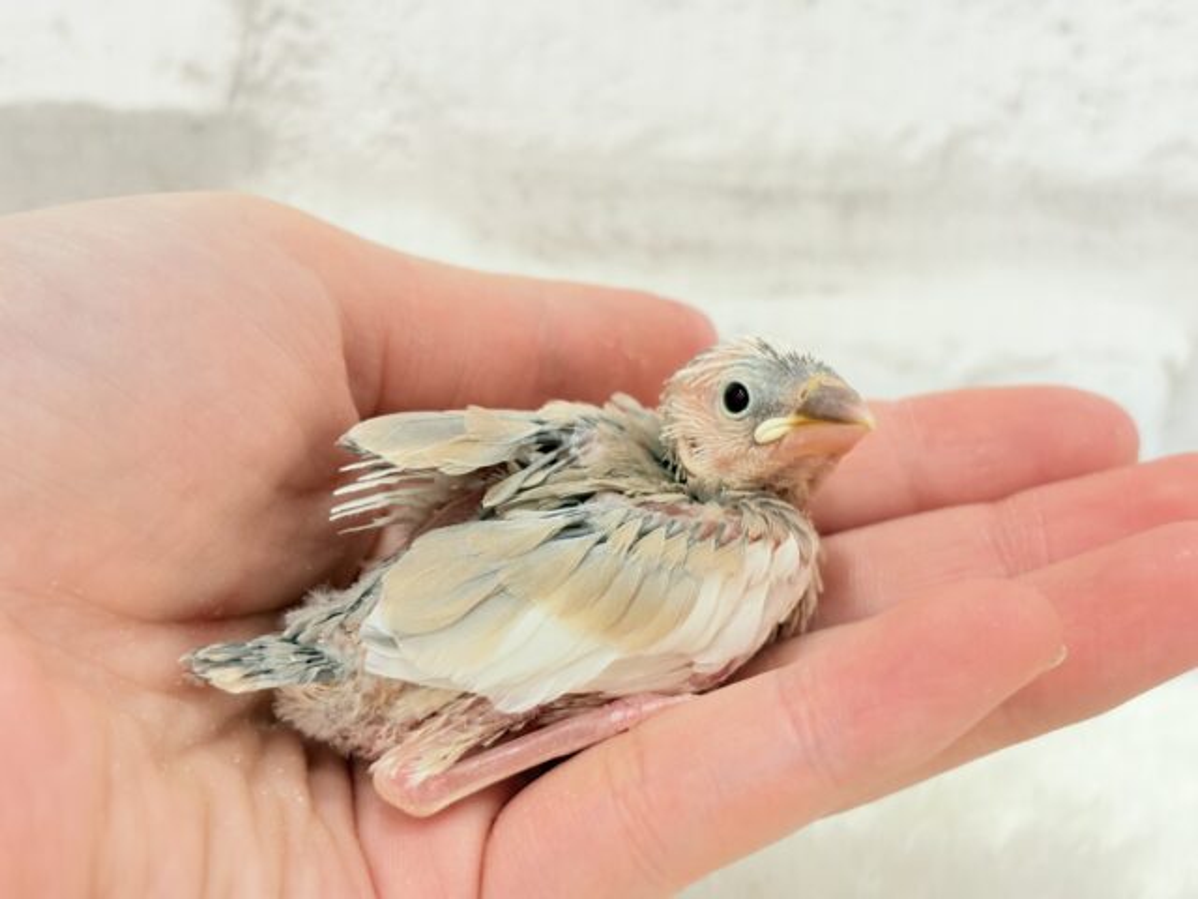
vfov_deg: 28.0
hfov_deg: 36.8
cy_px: 450
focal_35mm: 52
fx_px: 1800
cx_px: 599
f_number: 1.6
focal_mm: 5.96
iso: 64
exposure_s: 1/50
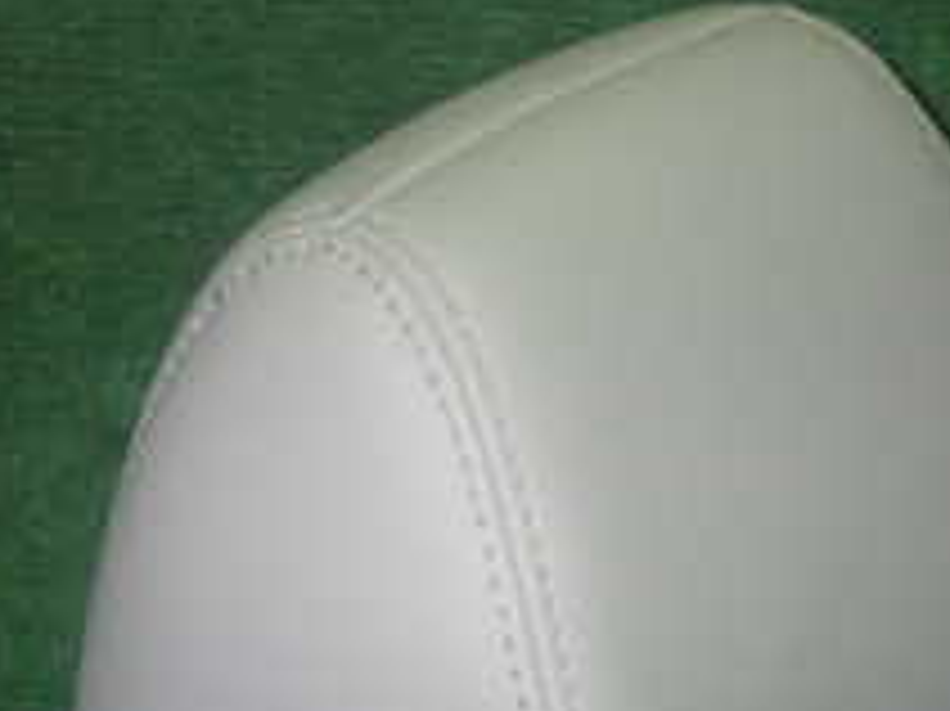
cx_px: 500
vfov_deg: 13.3
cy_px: 855
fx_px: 2962
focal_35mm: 108
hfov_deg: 18.2
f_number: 8
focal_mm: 6.83
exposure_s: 1/40
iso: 800
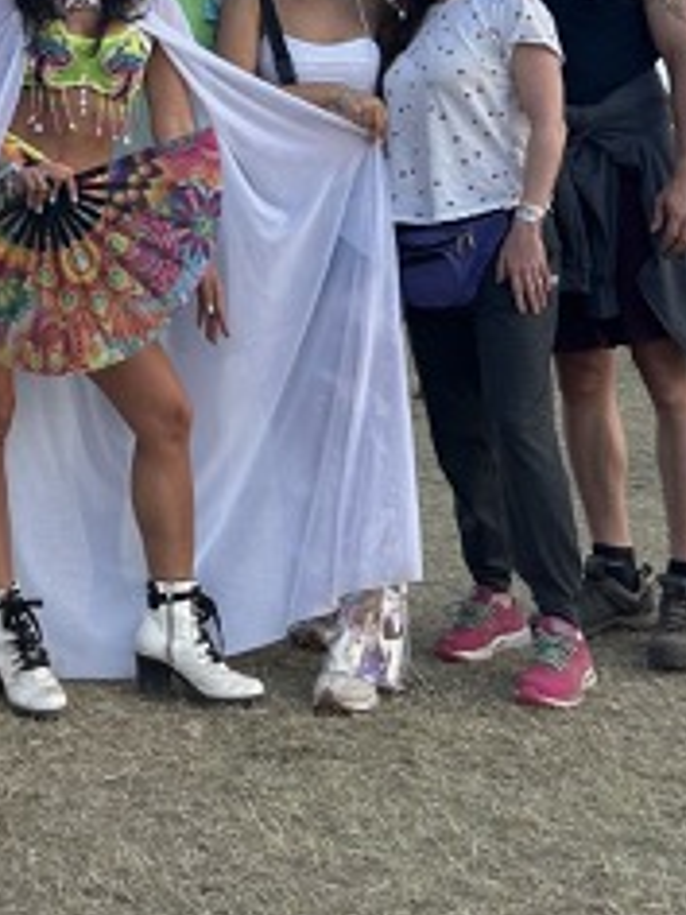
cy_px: -140
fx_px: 1718
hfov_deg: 21.7
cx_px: -23
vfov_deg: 26.9
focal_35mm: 65
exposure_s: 1/484
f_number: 1.78
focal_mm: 6.86
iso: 80
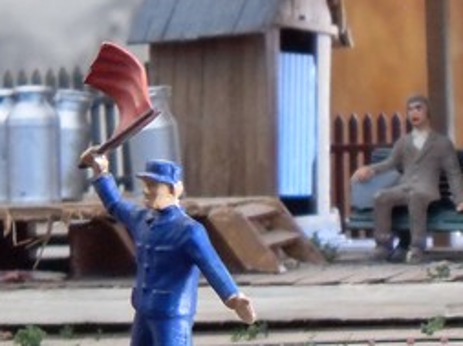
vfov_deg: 11.8
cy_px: -3
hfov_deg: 15.5
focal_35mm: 124
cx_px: 503
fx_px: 1656
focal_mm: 6.3
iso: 200
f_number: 2.8
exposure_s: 1/2
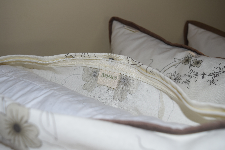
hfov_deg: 47.9
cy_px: 75
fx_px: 253
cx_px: 112
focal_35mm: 40
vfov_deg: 33.1
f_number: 5
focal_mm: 27
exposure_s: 1/100
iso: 200
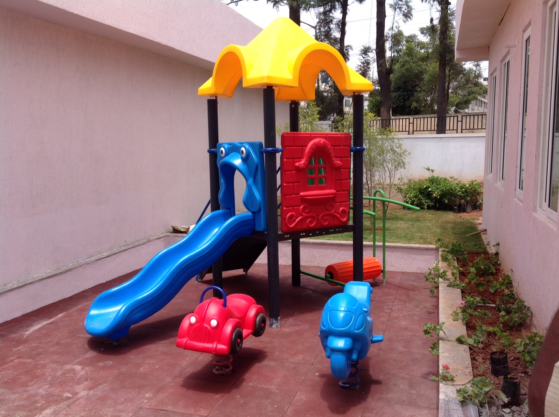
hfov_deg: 52.7
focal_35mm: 35
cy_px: 208
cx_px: 280
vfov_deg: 40.6
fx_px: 564
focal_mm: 4.28
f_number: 2.4
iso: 50
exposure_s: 1/1008
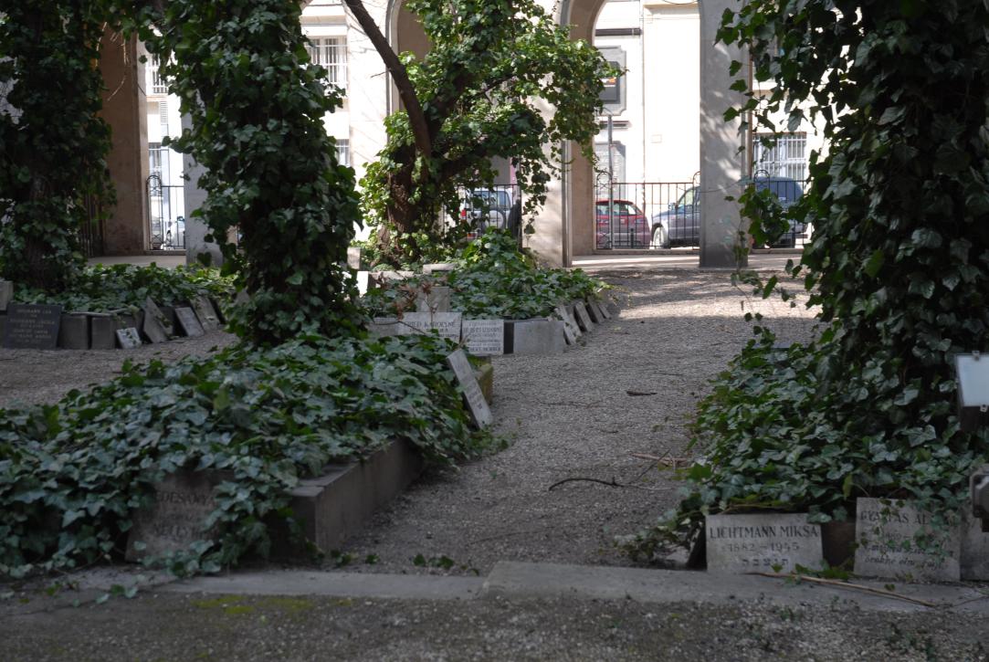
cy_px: 331
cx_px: 494
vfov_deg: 22.7
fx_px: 1650
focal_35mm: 60
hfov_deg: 33.4
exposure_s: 1/80
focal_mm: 40
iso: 100
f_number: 4.5
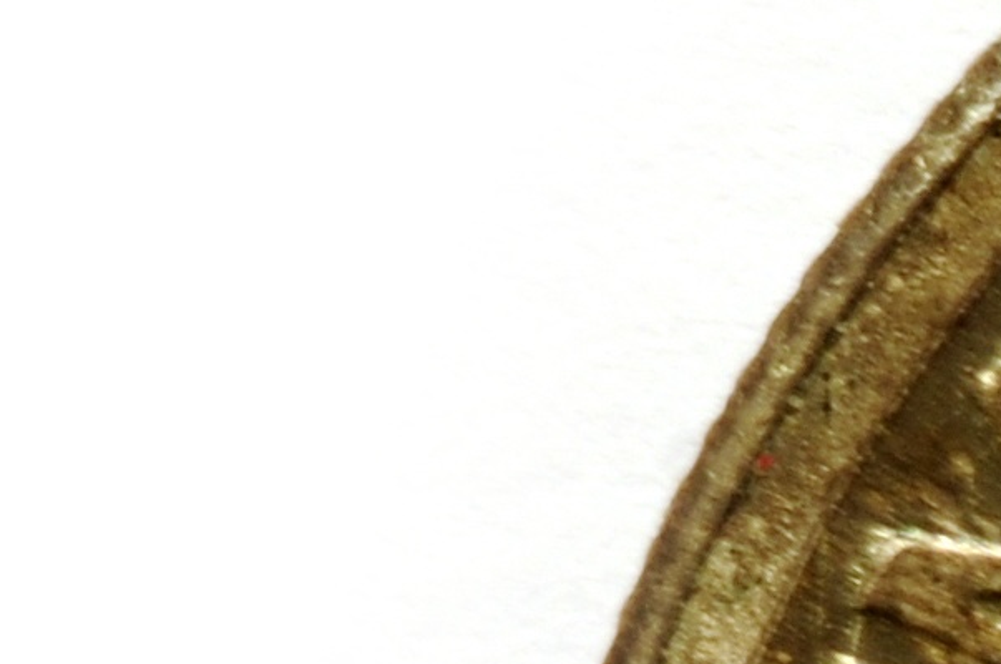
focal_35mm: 1121
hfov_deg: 1.8
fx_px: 31108
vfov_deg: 1.2
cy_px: 1326
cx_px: 2420
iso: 200
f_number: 18
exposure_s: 1/100
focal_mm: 105
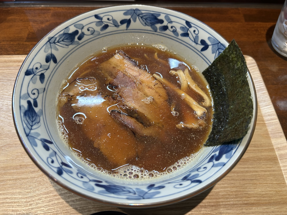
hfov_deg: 67.3
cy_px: 108
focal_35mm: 26
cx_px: 144
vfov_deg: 53.1
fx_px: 216
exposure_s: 1/100
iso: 80
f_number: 1.5
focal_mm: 5.7
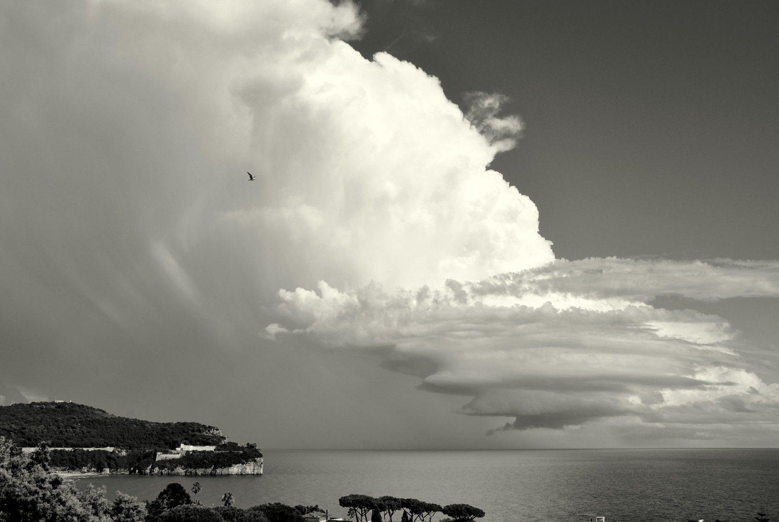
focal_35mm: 35
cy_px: 246
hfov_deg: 55.0
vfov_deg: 38.4
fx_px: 749
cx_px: 369
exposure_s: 1/400
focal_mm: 21
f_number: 10
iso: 100
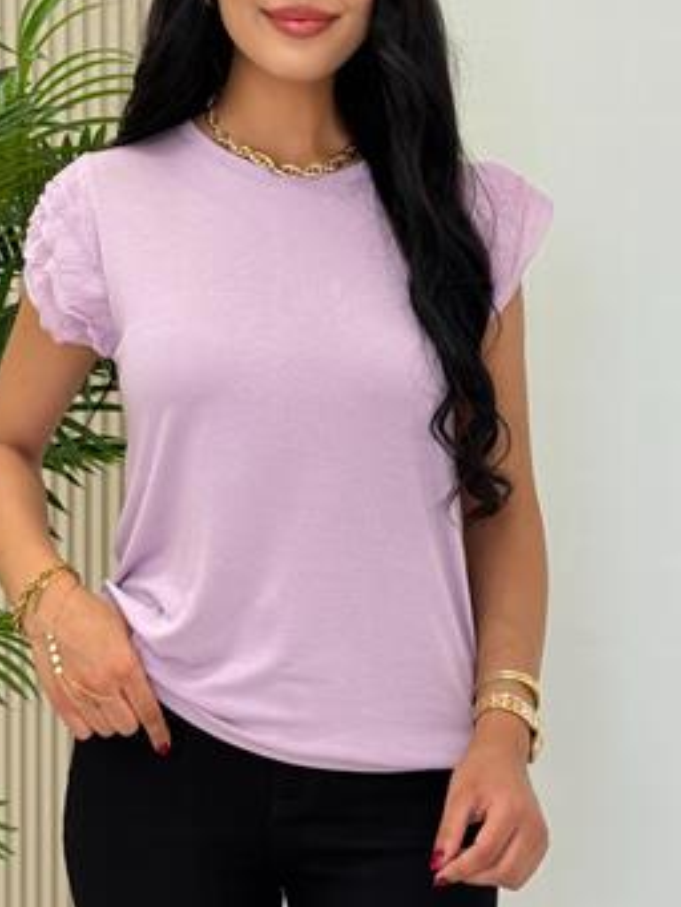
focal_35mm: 75
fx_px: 1966
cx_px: 277
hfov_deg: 19.6
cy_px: 387
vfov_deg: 26.0
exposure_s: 1/253
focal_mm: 6.76
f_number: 1.78
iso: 80
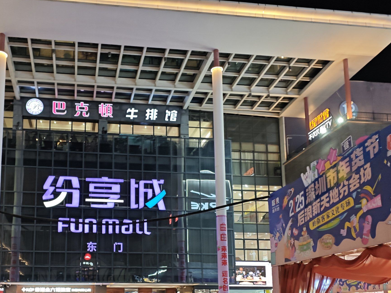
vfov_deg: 36.5
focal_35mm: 38
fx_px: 429
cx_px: 135
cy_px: 230
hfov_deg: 48.3
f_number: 1.6
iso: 100
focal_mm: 5.84
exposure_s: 1/50
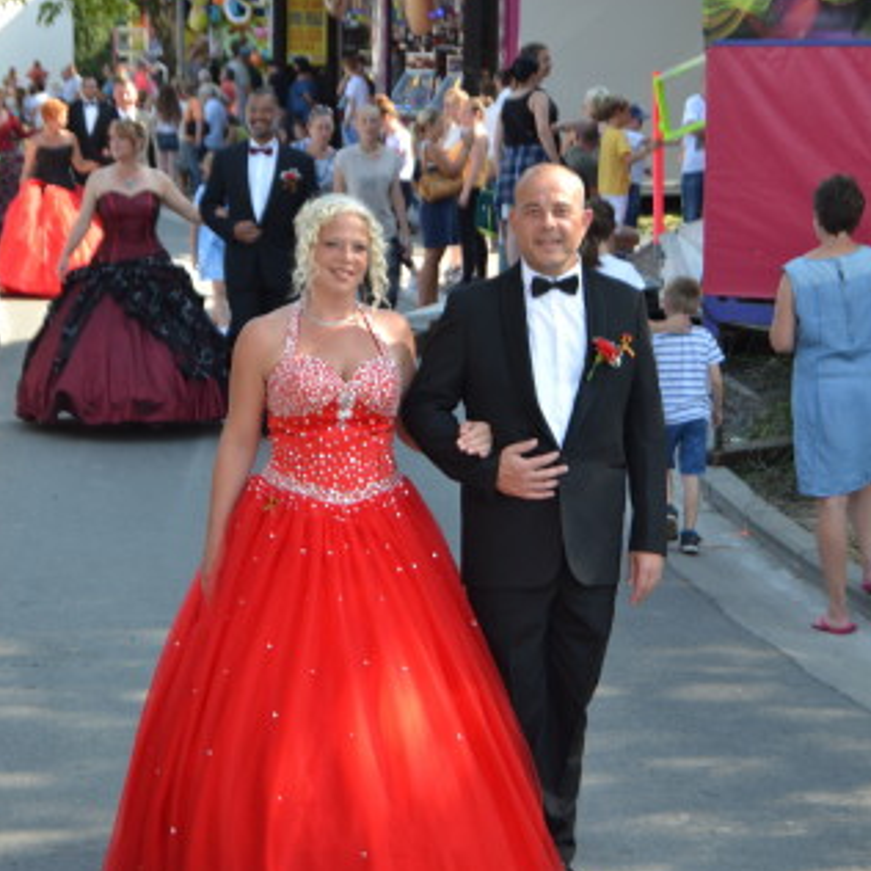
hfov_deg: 16.3
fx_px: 3036
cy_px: 491
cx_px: 433
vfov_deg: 16.3
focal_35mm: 107
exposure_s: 1/125
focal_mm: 55
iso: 180
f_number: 5.6
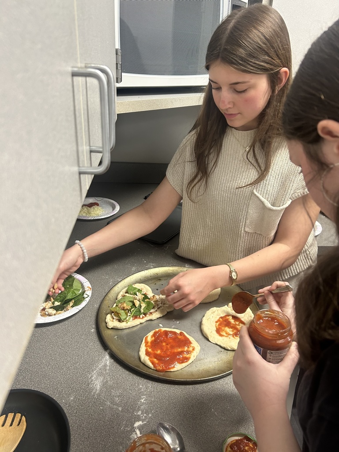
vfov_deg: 67.3
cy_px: 226
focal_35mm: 26
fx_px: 339
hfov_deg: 53.1
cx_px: 170
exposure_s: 1/60
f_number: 1.5
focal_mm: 5.7
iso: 200
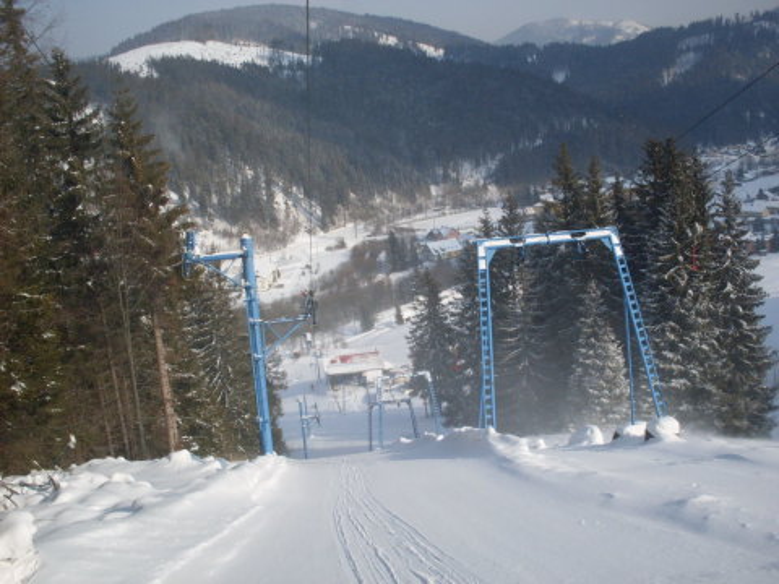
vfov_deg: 37.7
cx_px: 390
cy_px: 292
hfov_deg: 49.0
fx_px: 855
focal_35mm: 38
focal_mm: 6.3
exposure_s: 1/350
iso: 80
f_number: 8.4
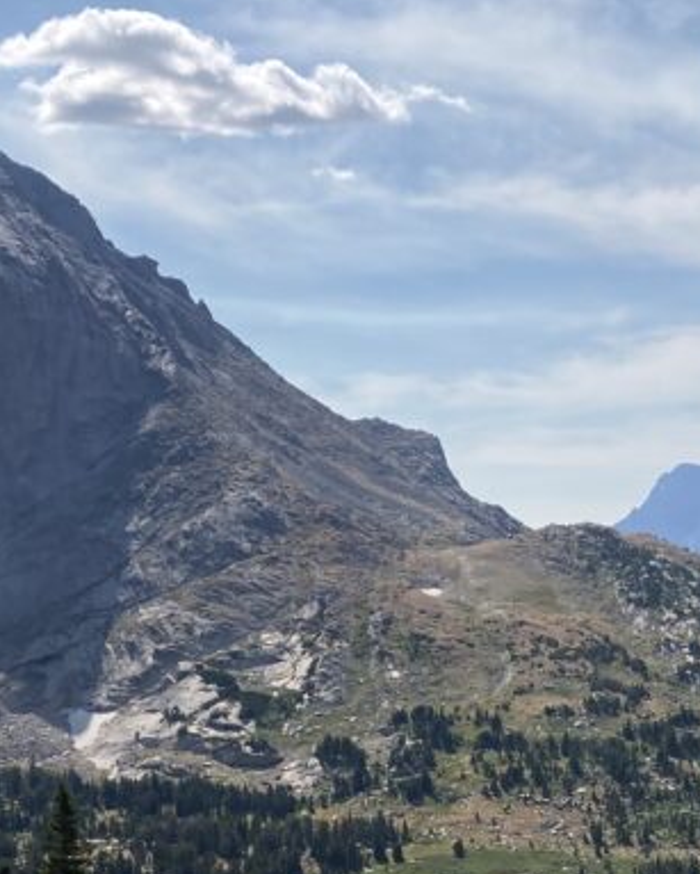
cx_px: 616
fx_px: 1888
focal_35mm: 73
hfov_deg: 20.6
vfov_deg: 25.6
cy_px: 687
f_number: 1.8
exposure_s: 1/3436
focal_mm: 3.99
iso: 20
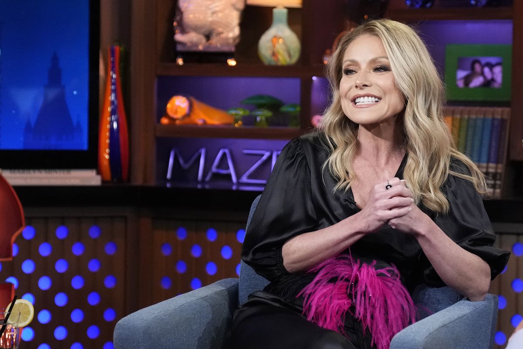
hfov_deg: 19.5
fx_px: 1525
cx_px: 262
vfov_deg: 13.0
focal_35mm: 105
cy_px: 174
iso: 3200
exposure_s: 1/160
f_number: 2.8
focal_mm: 70
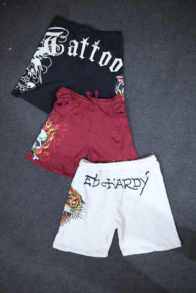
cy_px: 146
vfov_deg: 54.4
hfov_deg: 37.9
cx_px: 98
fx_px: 286
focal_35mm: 35
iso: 2000
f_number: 2.2
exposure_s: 1/100
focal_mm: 35
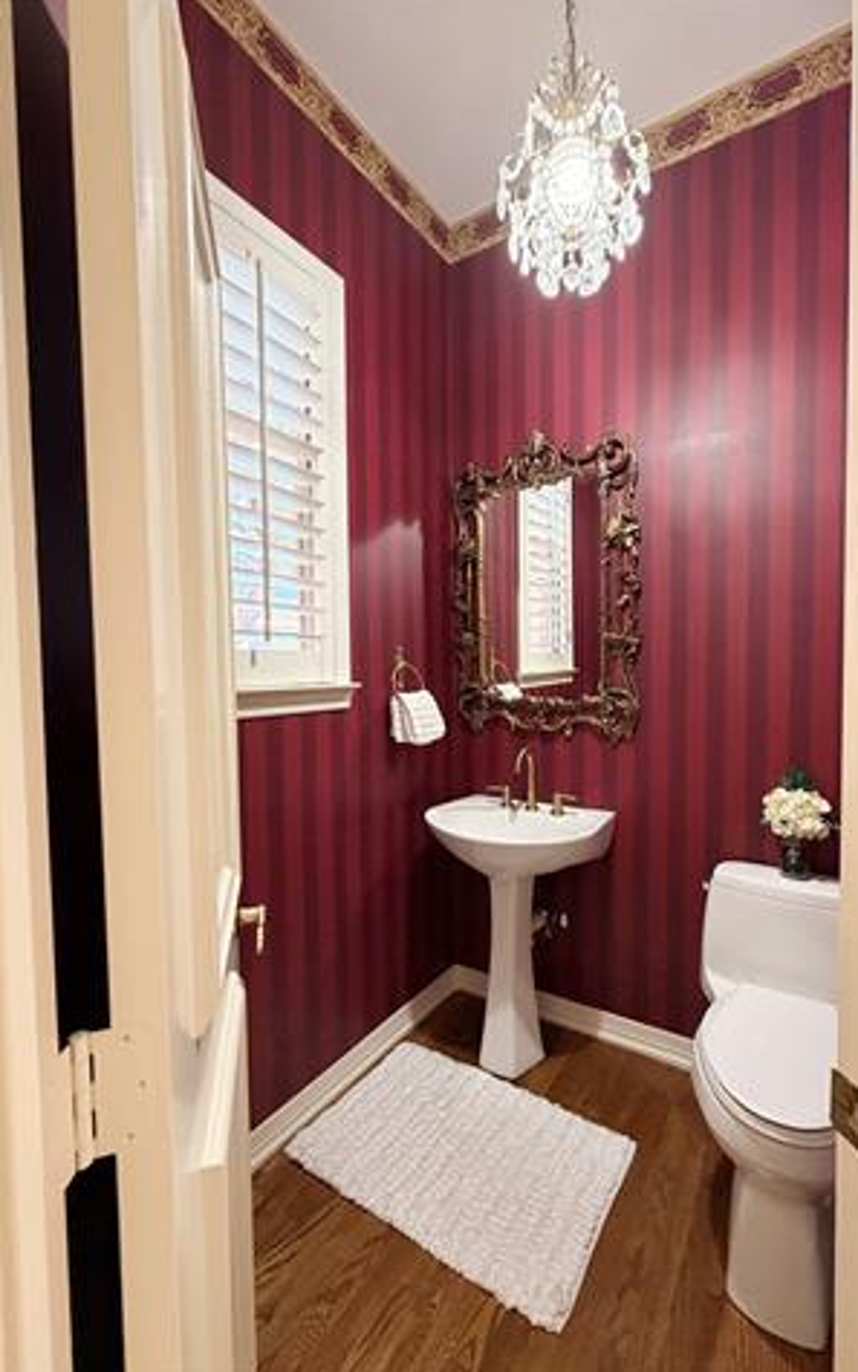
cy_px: 687
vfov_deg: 101.5
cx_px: 494
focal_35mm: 15
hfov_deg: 74.3
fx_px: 561
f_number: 2.2
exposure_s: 1/60
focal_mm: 2.22
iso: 400
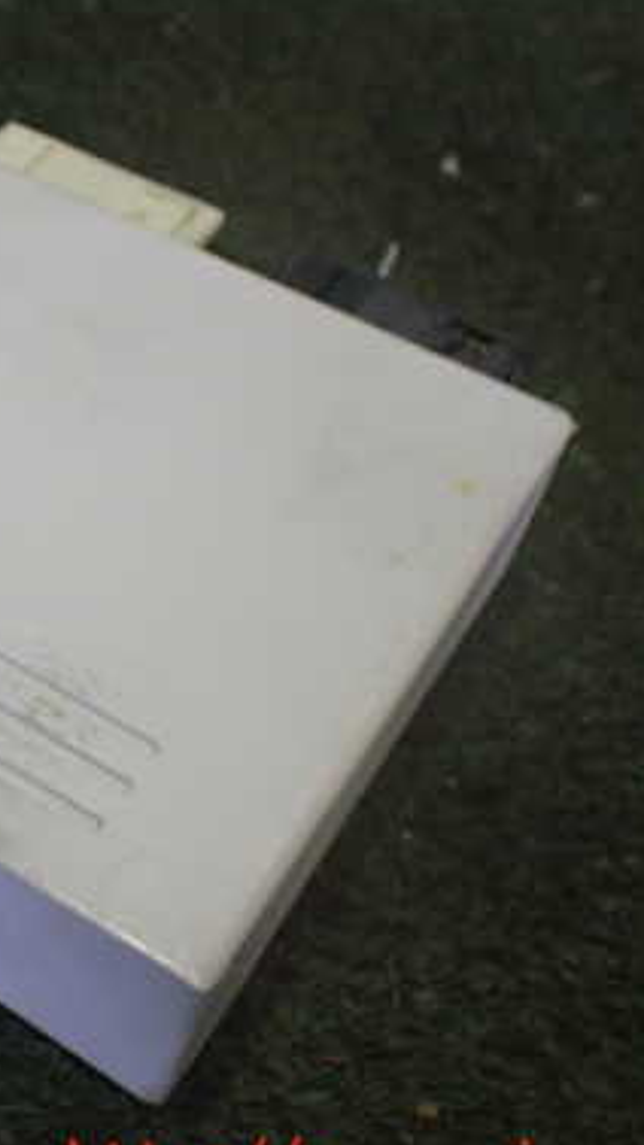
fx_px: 1579
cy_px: 525
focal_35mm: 52
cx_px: -158
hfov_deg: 21.2
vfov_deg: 39.8
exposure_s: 1/125
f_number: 2.3
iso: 800
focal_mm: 5.4
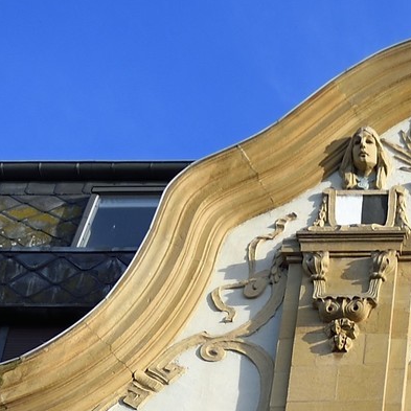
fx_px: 2163
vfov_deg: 9.0
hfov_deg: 10.4
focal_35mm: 161
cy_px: 1182
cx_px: 667
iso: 200
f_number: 6.3
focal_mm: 31
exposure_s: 1/320
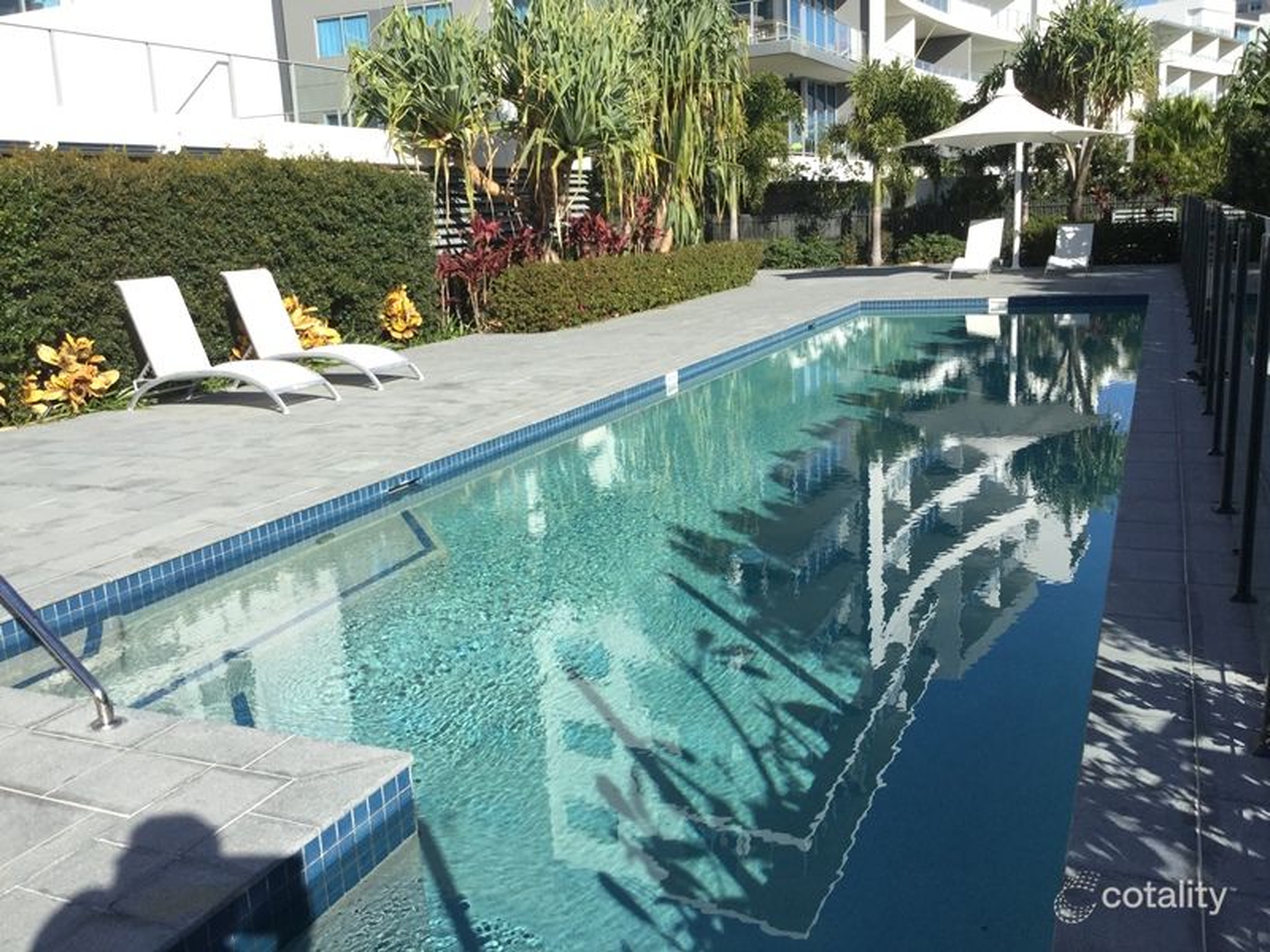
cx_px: 635
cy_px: 476
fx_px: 1137
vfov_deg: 45.4
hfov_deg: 58.4
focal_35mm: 31
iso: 25
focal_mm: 3.3
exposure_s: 1/652
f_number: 2.4
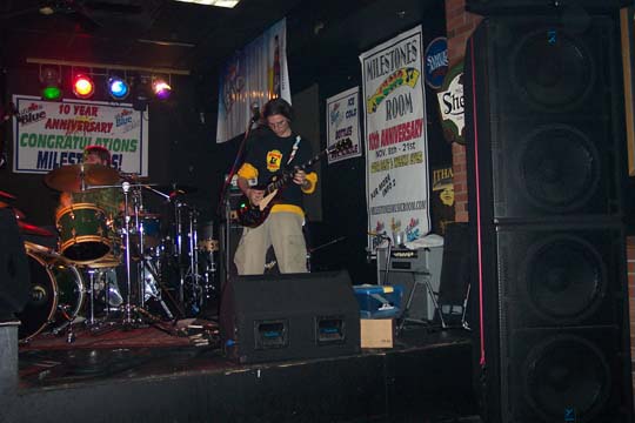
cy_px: 212
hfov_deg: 50.7
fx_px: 670
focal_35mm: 38
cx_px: 318
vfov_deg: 35.1
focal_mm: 8
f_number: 2.8
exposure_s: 1/30
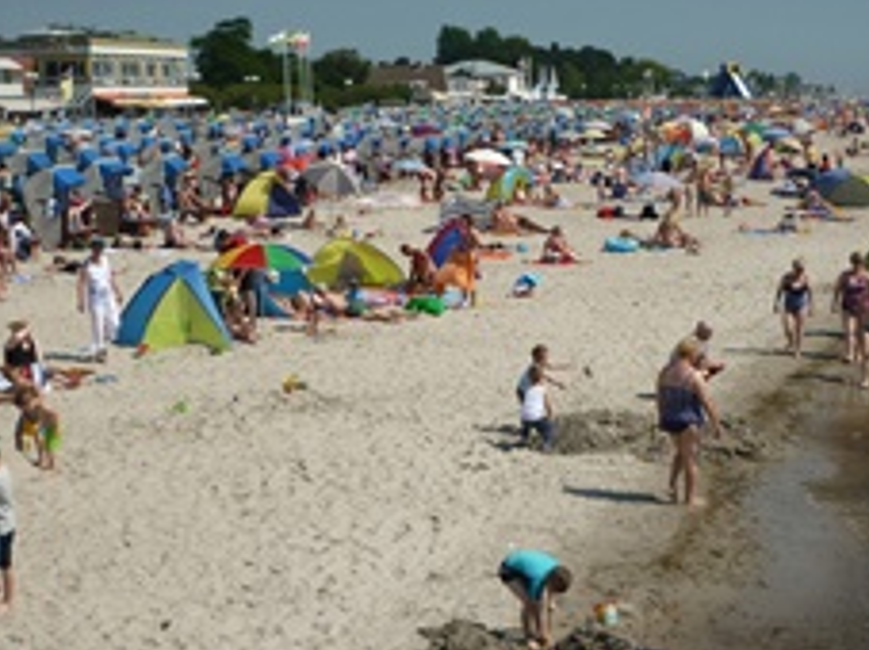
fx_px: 1681
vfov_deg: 21.9
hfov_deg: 28.9
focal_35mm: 67
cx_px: 521
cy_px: 331
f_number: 8
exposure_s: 1/400
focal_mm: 5.5
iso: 80
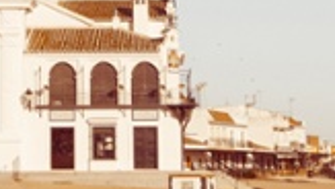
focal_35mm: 124
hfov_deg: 17.3
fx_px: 1102
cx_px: 171
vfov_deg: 9.7
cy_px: -40
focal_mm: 28
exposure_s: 1/100
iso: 100
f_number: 9
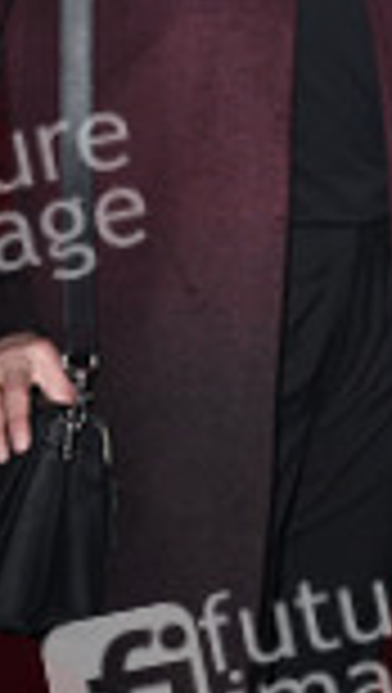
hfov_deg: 8.9
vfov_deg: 15.5
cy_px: -4
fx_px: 2505
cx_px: 406
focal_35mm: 136
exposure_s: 1/80
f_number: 5.6
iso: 1250
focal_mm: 50
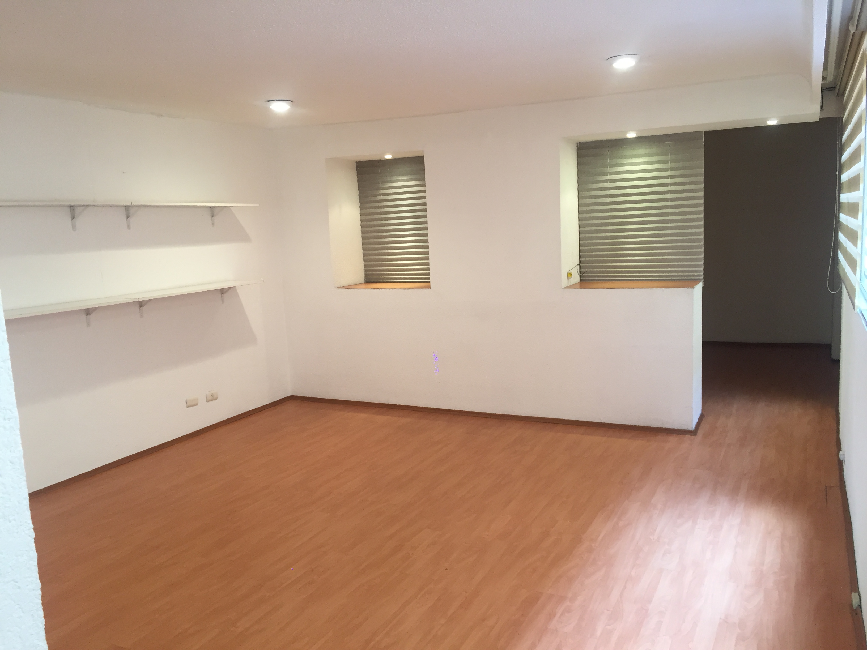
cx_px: 434
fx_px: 726
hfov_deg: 61.7
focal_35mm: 29
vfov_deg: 48.2
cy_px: 325
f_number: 2.2
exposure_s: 1/30
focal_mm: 4.15
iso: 64
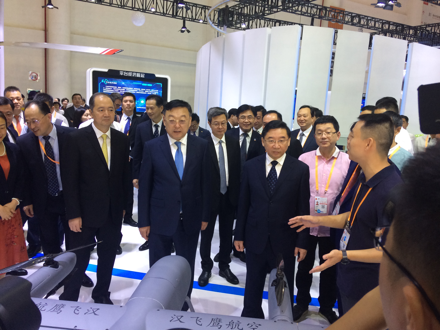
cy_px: 165
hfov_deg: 61.7
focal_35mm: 29
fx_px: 369
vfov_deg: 48.2
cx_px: 220
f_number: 2.2
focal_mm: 4.15
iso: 50
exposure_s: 1/33
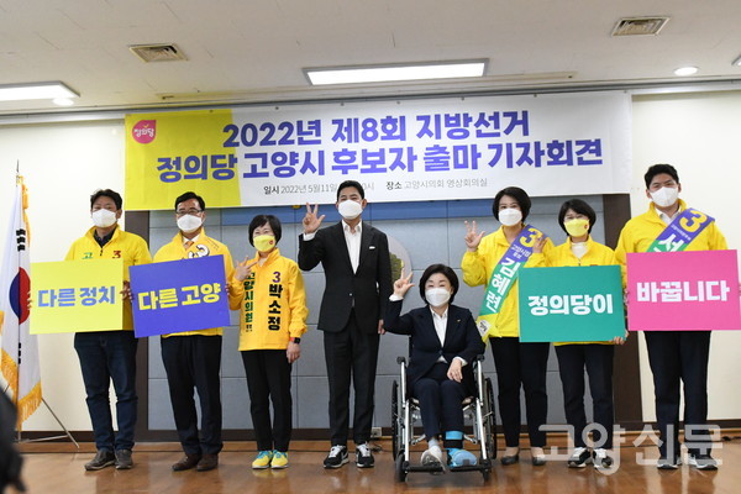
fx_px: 741
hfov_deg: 53.1
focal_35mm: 36
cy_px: 247
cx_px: 370
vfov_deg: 36.9
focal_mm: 24
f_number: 3.2
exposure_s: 1/1600
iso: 8000
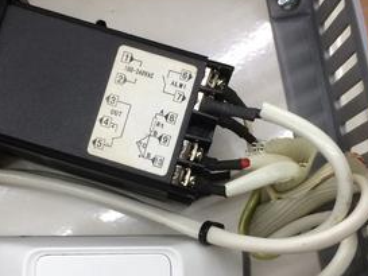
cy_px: 179
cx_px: 148
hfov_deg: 28.5
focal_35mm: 68
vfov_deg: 21.6
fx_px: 723
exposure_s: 1/33
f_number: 2.2
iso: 40
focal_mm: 4.15
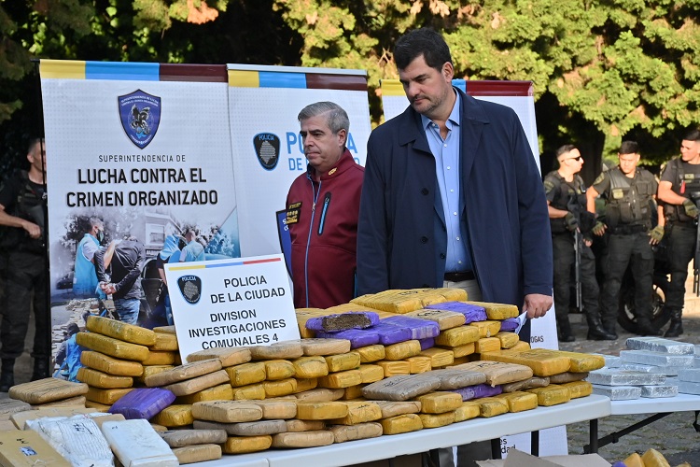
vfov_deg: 15.2
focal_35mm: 90
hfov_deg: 22.6
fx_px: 1750
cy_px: 234
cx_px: 350
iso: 640
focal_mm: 60
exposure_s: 1/1250
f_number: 6.3
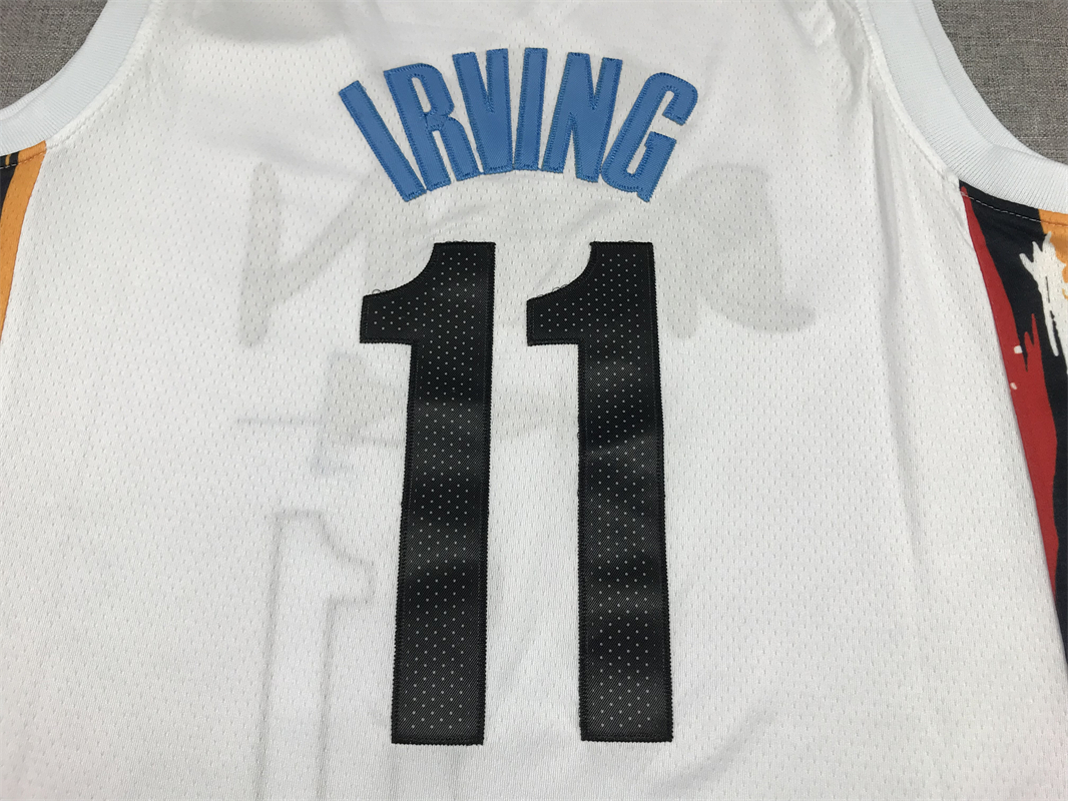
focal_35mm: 28
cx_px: 534
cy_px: 400
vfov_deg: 49.8
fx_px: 864
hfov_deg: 63.4
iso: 20
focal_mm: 3.99
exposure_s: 1/103
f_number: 1.8
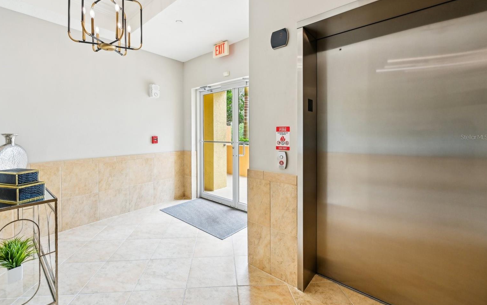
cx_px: 233
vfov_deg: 74.6
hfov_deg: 101.4
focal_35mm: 15
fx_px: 199
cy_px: 137
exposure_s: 1/40
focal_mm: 14
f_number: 8
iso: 400
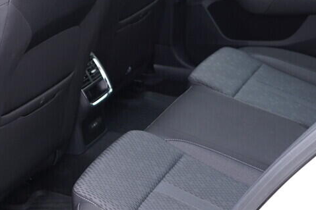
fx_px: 676
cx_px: 131
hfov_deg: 26.3
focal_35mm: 77
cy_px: 58
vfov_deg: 17.6
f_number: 2.8
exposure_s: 1/40
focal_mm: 24
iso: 320
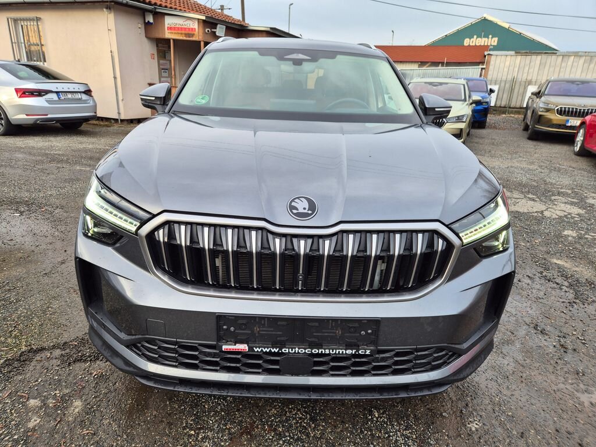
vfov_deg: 58.9
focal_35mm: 23
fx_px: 396
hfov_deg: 73.9
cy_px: 224
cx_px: 298
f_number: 1.8
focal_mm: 5.4
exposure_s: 1/192
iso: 25
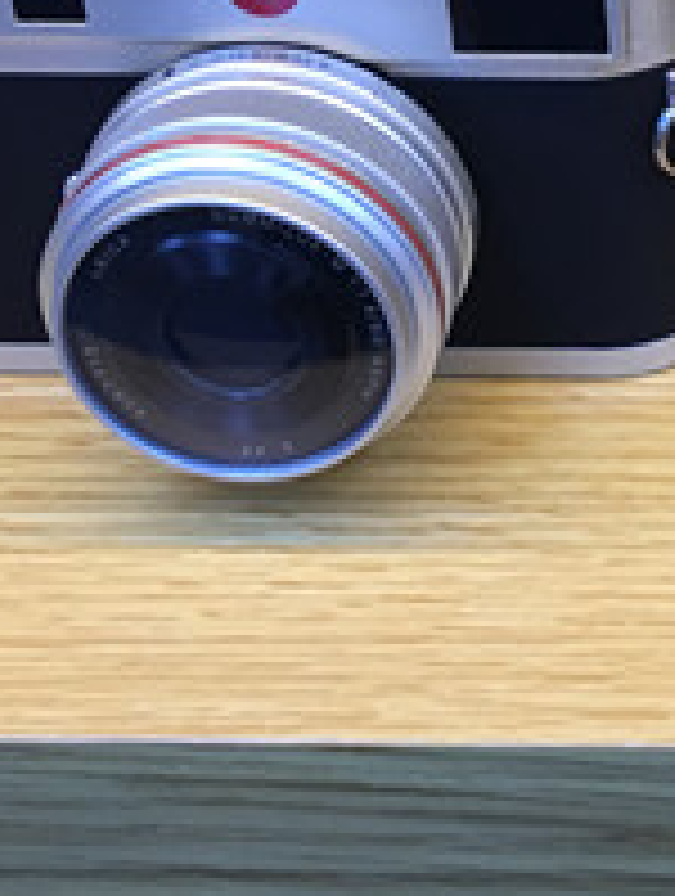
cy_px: 86
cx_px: 981
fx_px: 2825
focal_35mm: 109
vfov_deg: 17.7
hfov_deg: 13.0
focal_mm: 4.15
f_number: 2.2
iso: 40
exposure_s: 1/17
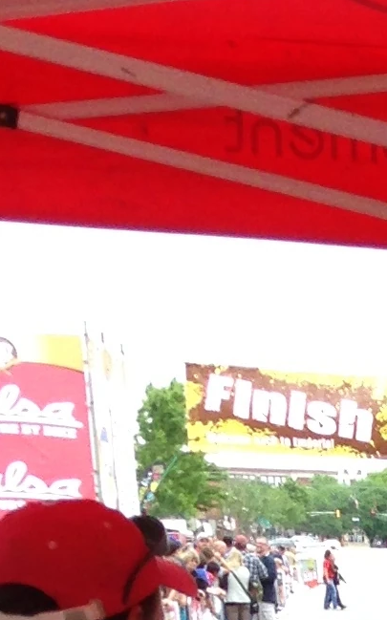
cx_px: 1168
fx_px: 2973
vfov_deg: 10.7
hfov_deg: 6.7
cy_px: 1307
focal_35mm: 176
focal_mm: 4.13
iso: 50
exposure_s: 1/160
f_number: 2.4
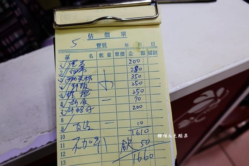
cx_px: 124
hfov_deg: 73.8
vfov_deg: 53.1
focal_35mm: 24
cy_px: 83
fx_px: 166
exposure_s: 1/30
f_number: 2.8
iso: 125
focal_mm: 9
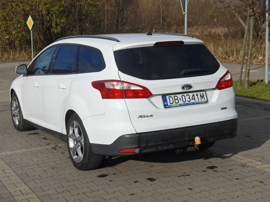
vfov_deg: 25.2
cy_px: 101
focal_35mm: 58
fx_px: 452
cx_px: 135
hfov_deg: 33.2
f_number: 2
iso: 50
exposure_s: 1/2605
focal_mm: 8.72
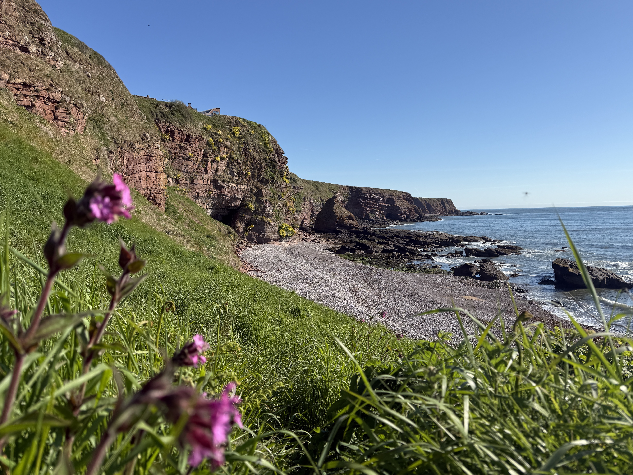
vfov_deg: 56.8
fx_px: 439
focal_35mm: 24
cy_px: 238
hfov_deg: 71.6
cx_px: 316
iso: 80
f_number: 1.78
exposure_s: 1/4975
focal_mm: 6.76
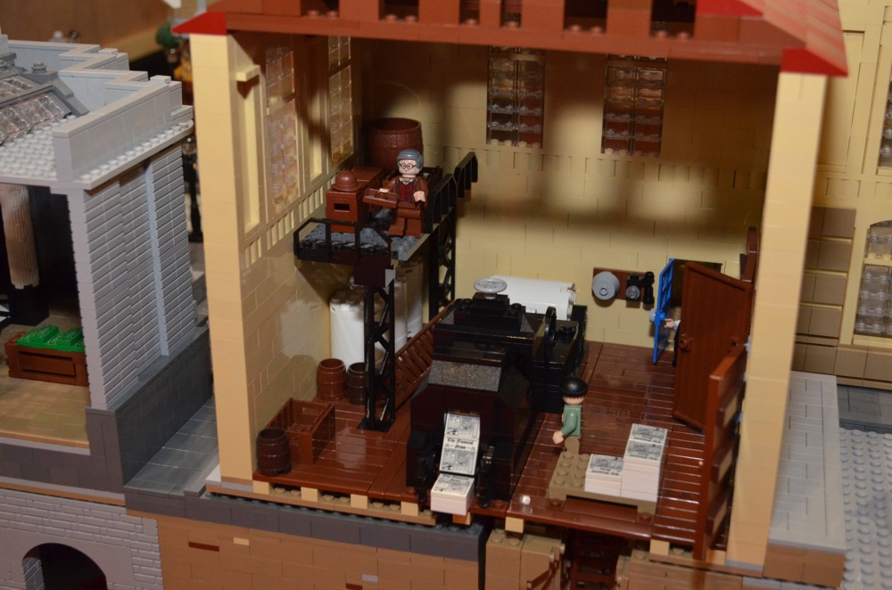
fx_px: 1261
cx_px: 446
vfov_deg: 26.4
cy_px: 295
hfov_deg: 39.0
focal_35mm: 51
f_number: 5
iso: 2000
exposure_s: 1/60
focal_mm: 34
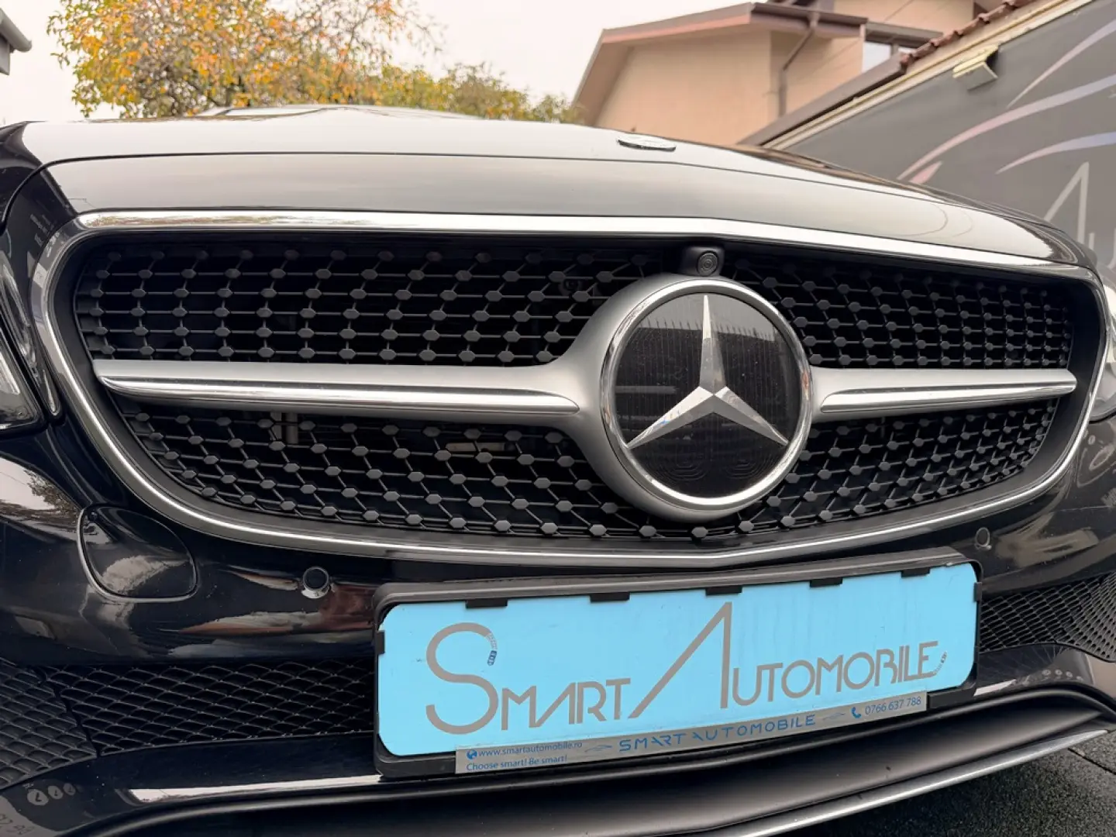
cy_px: 418
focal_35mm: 24
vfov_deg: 56.8
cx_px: 558
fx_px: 774
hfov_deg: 71.6
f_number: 1.78
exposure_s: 1/419
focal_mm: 6.76
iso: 100
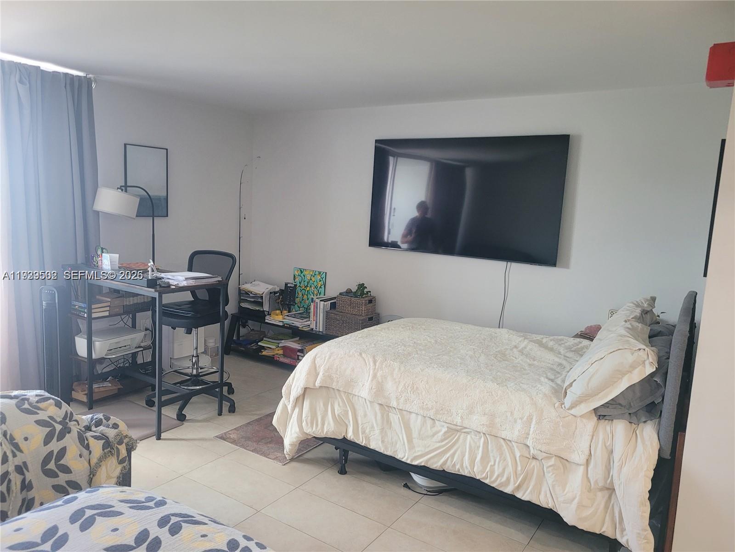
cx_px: 368
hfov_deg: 67.3
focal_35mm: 26
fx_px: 552
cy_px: 276
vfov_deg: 53.1
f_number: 1.8
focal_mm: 5.4
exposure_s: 1/40
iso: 200
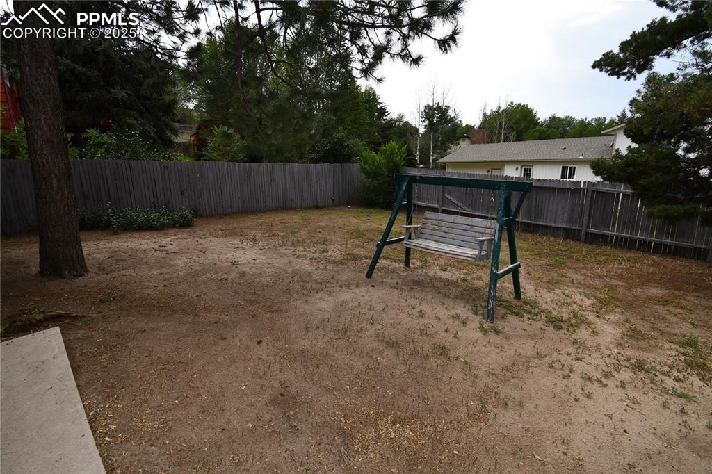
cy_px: 237
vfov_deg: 77.3
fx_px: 297
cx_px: 356
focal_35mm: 15
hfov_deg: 100.4
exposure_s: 1/200
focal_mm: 10
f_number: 7.1
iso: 100
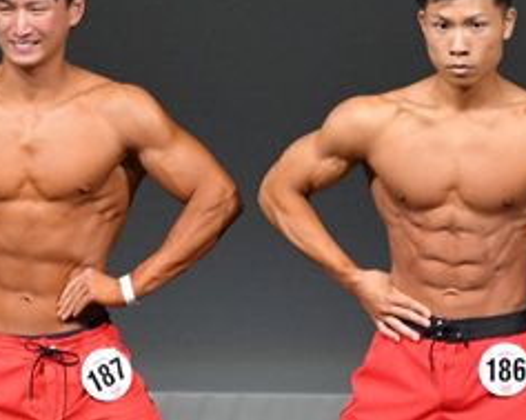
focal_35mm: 967
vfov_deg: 1.6
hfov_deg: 2.0
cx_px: 28
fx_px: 15035
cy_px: 371
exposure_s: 1/400
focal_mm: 210
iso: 4000
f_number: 5.6
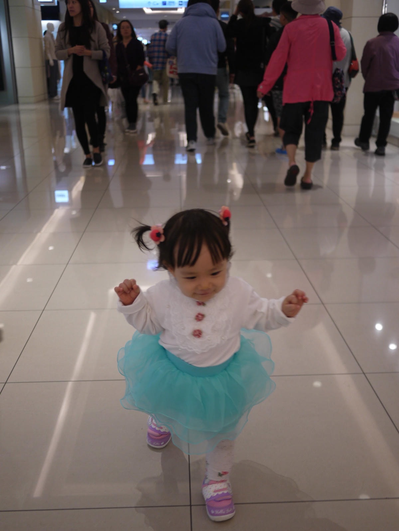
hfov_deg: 36.0
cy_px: 266
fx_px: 615
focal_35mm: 40
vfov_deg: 46.8
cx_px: 200
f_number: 1.7
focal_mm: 20
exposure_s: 1/125
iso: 160
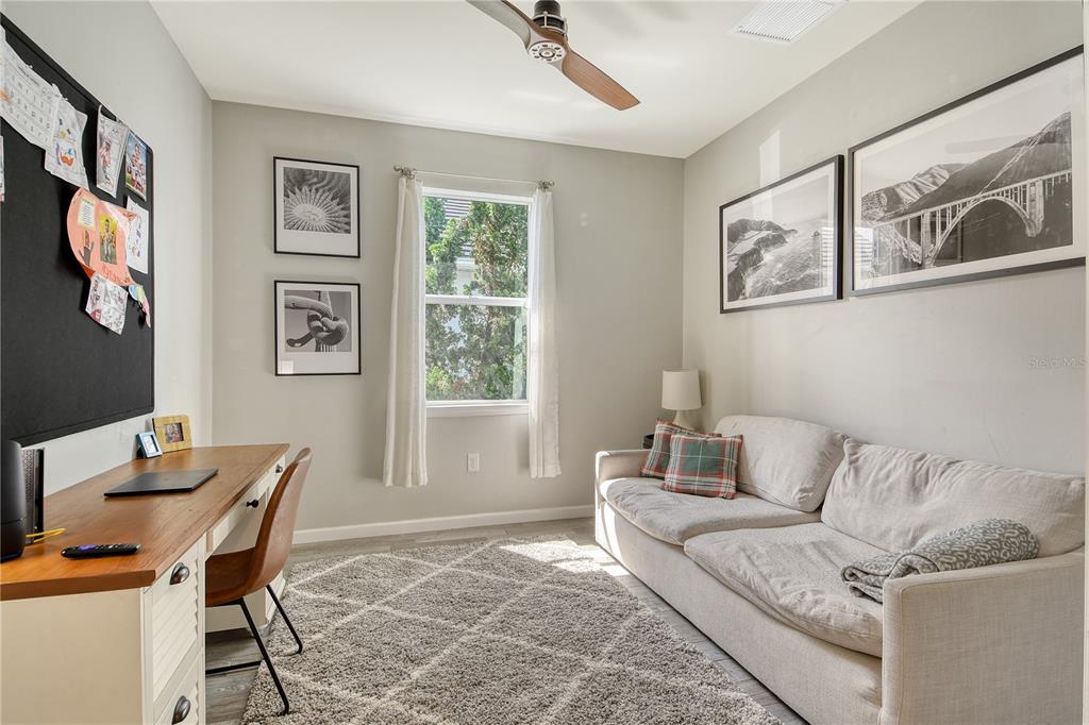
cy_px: 362
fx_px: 544
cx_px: 544
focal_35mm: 18
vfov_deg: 67.3
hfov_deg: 90.0
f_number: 8
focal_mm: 12
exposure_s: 1/1250
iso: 640
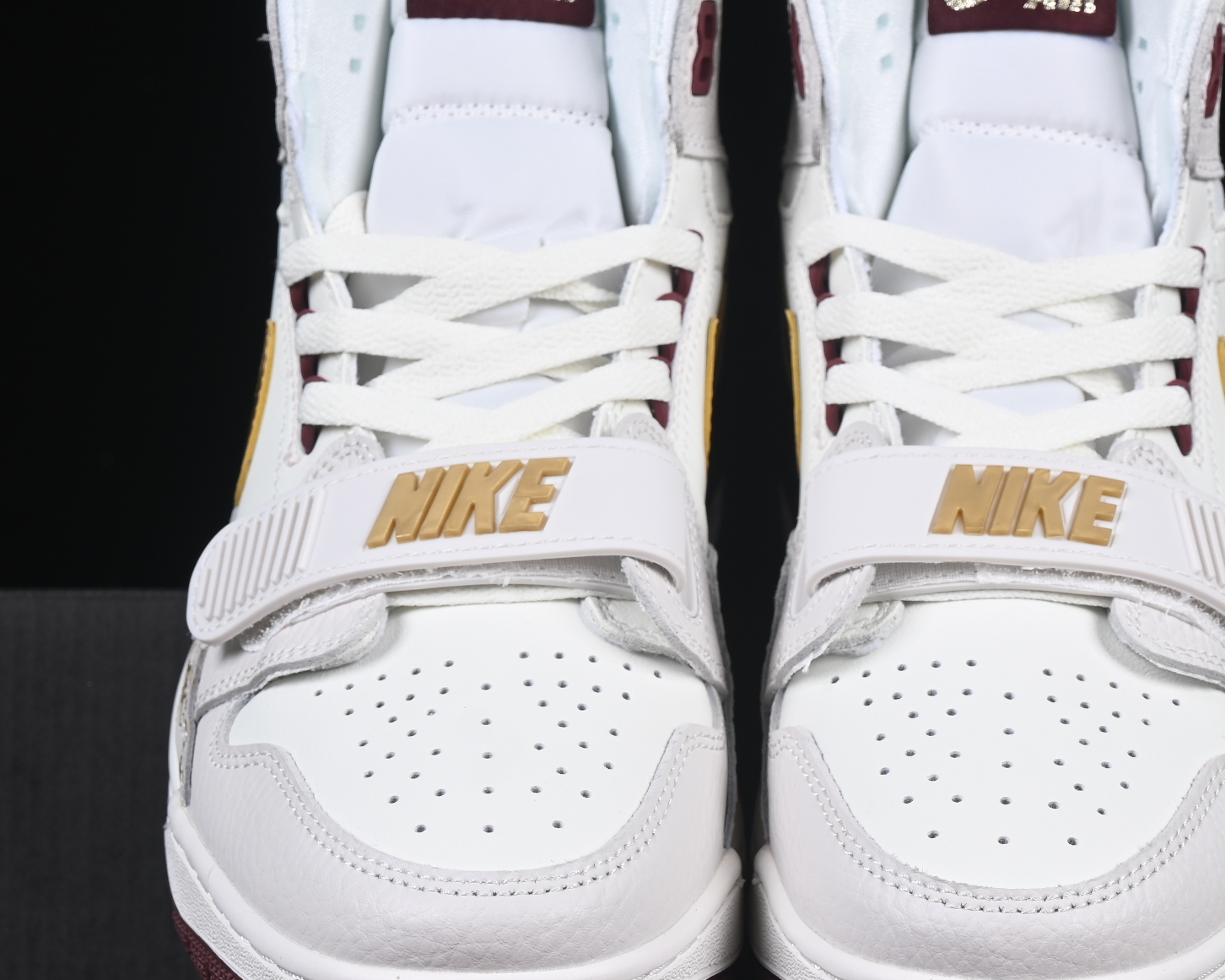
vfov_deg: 11.4
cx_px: 766
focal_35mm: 135
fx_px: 4893
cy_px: 623
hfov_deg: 14.3
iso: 160
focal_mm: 50
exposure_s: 1/80
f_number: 8
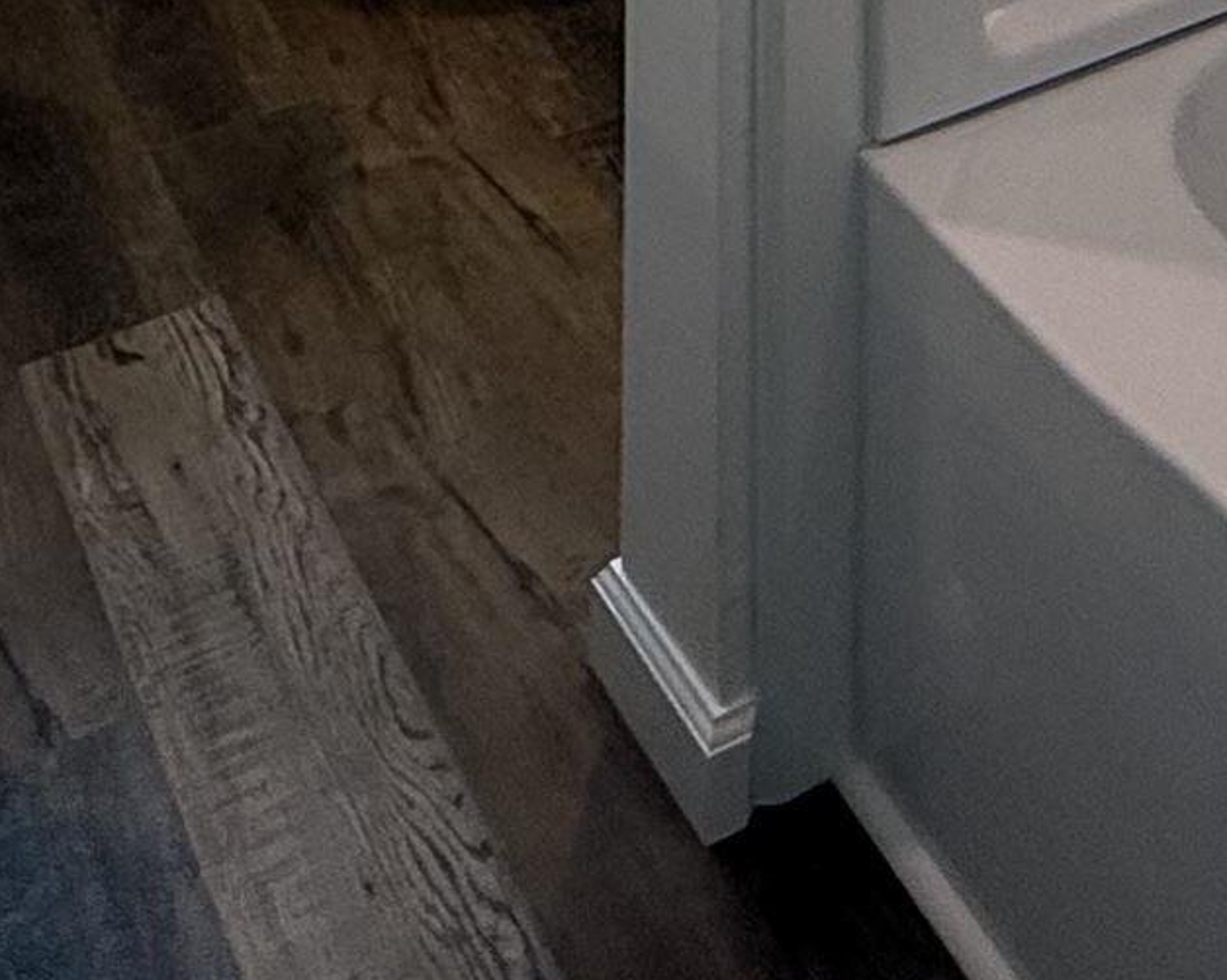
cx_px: 902
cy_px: -1254
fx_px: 2432
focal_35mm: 67
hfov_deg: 28.0
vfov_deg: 15.3
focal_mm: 2.22
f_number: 2.2
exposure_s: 1/120
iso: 125
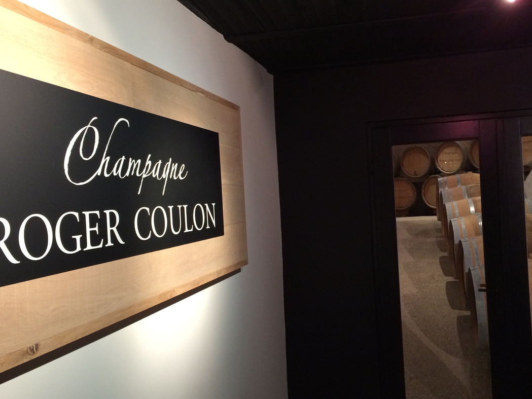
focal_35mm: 35
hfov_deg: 52.6
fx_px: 538
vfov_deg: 40.7
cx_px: 286
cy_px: 196
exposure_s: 1/30
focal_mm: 4.12
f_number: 2.2
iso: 200
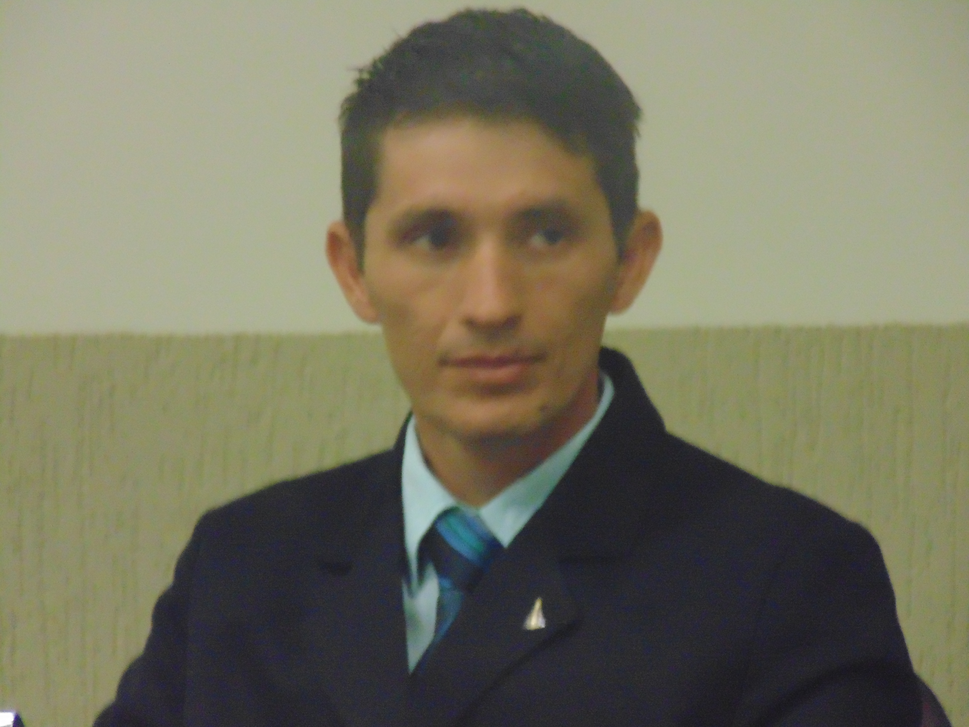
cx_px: 484
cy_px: 364
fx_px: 12457
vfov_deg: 3.3
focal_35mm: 445
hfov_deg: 4.5
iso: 800
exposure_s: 1/15
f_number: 6
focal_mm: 79.9
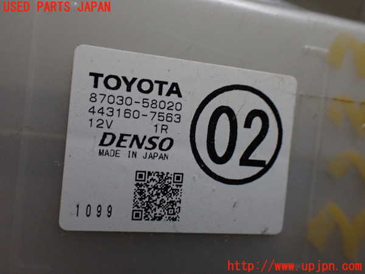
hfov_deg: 60.0
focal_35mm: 30
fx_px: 316
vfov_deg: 46.8
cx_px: 182
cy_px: 137
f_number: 2.3
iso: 800
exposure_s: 1/30
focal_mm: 5.4
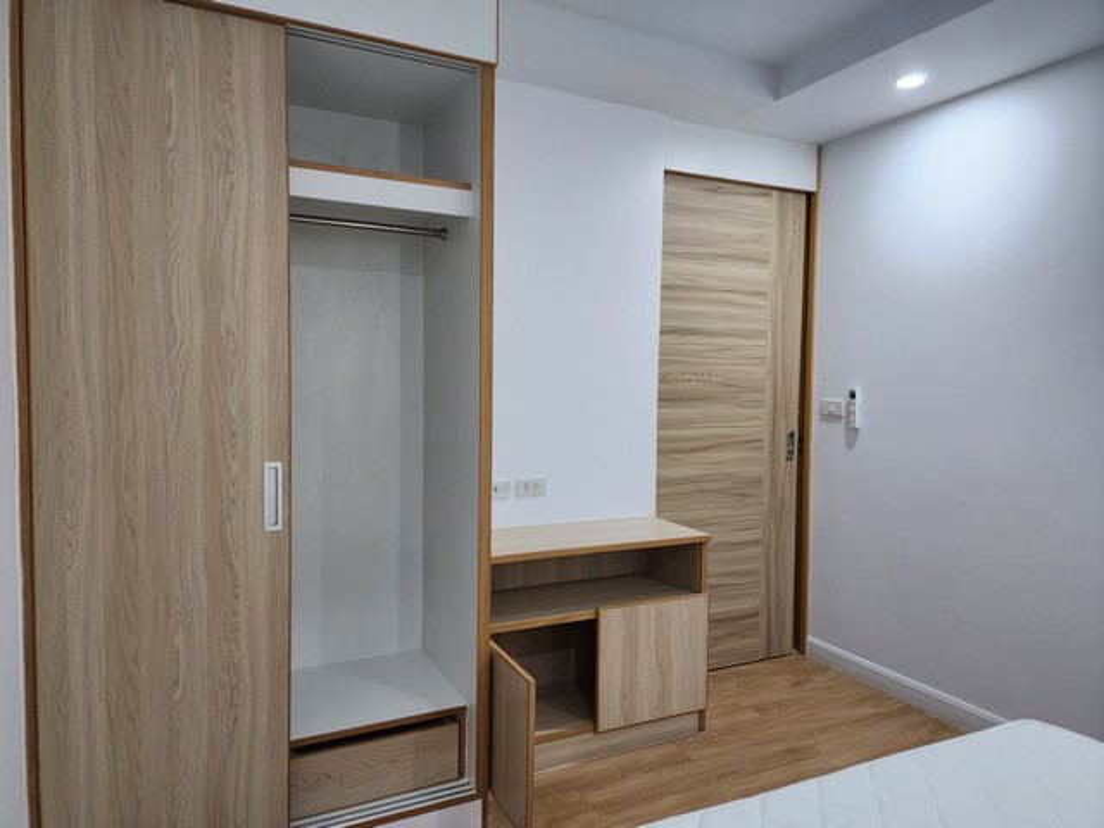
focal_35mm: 23
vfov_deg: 58.9
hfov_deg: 73.9
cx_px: 552
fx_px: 734
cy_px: 414
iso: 400
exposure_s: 1/120
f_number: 1.8
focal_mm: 6.4
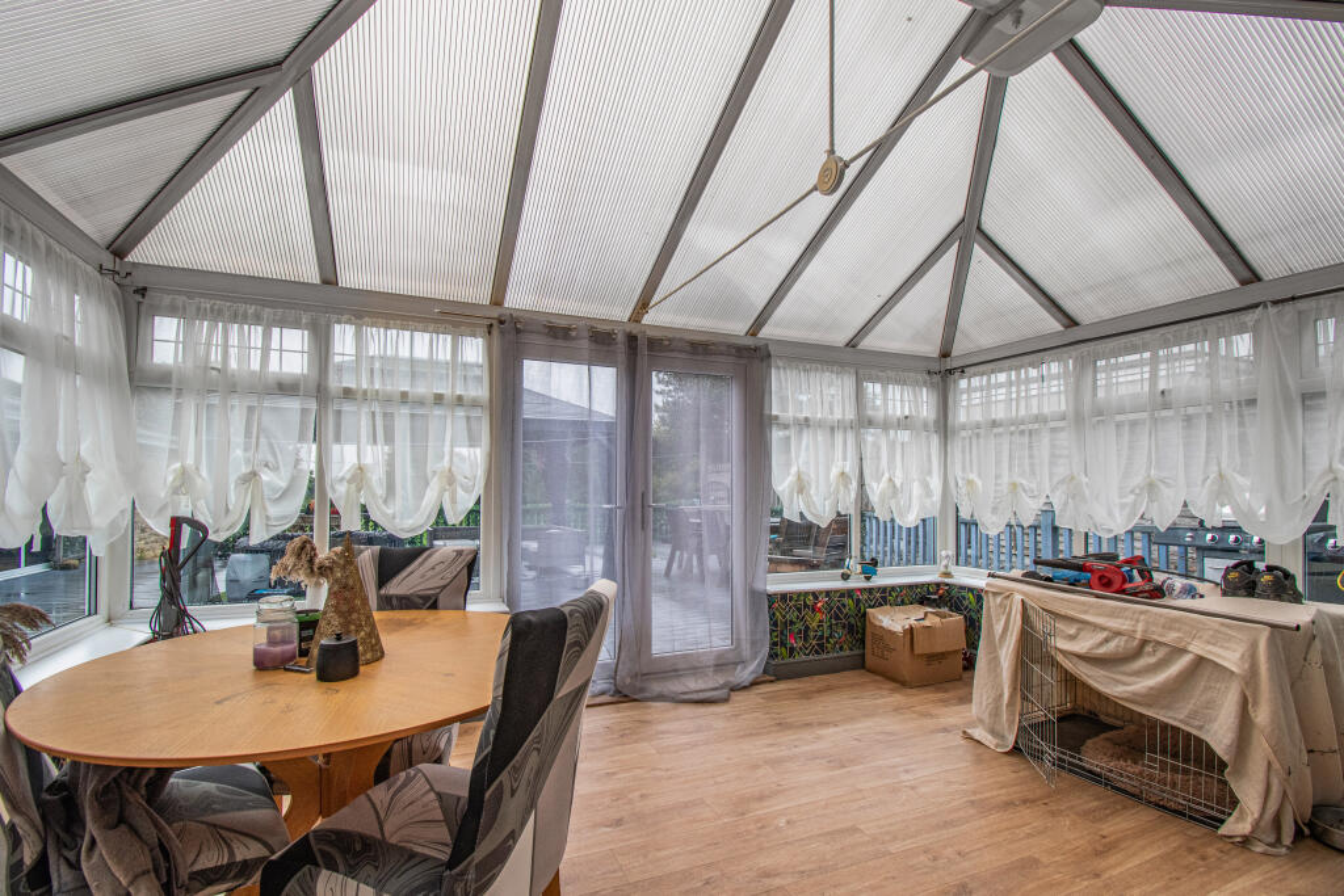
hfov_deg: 100.4
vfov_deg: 77.3
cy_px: 448
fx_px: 560
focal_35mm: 15
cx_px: 672
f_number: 8
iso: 400
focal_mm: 10
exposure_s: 1/160
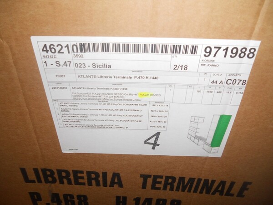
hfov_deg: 65.3
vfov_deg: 51.4
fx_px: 213
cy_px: 102
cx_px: 136
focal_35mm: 27
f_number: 3.2
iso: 80
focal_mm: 4.9
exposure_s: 1/25
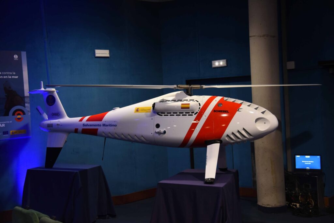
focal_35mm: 48
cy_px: 112
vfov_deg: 28.1
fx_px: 445
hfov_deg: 41.1
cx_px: 167
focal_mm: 48
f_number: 4
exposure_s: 1/100
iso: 2000
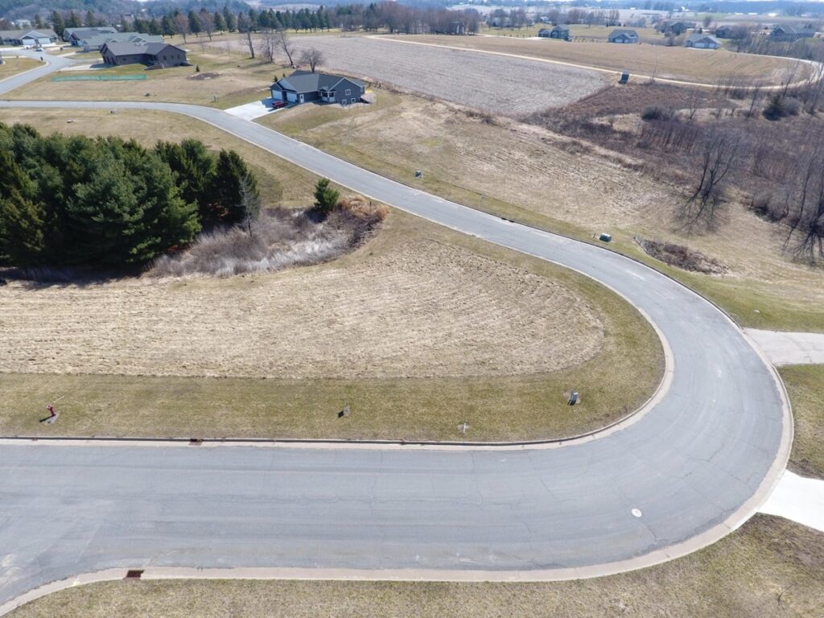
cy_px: 309
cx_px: 412
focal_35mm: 20
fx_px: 476
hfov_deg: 81.7
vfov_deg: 66.0
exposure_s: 1/488
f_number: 2.8
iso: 100
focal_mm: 3.61
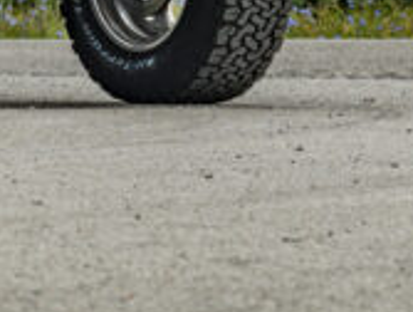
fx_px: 4783
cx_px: -361
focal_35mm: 400
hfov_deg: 4.9
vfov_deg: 3.7
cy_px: -194
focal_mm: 68
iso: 100
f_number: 5.6
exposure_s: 1/80
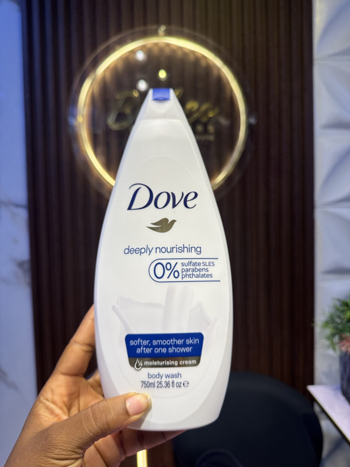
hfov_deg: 56.8
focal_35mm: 24
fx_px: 324
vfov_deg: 71.6
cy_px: 234
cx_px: 175
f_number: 1.78
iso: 64
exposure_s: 1/153
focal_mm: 6.76
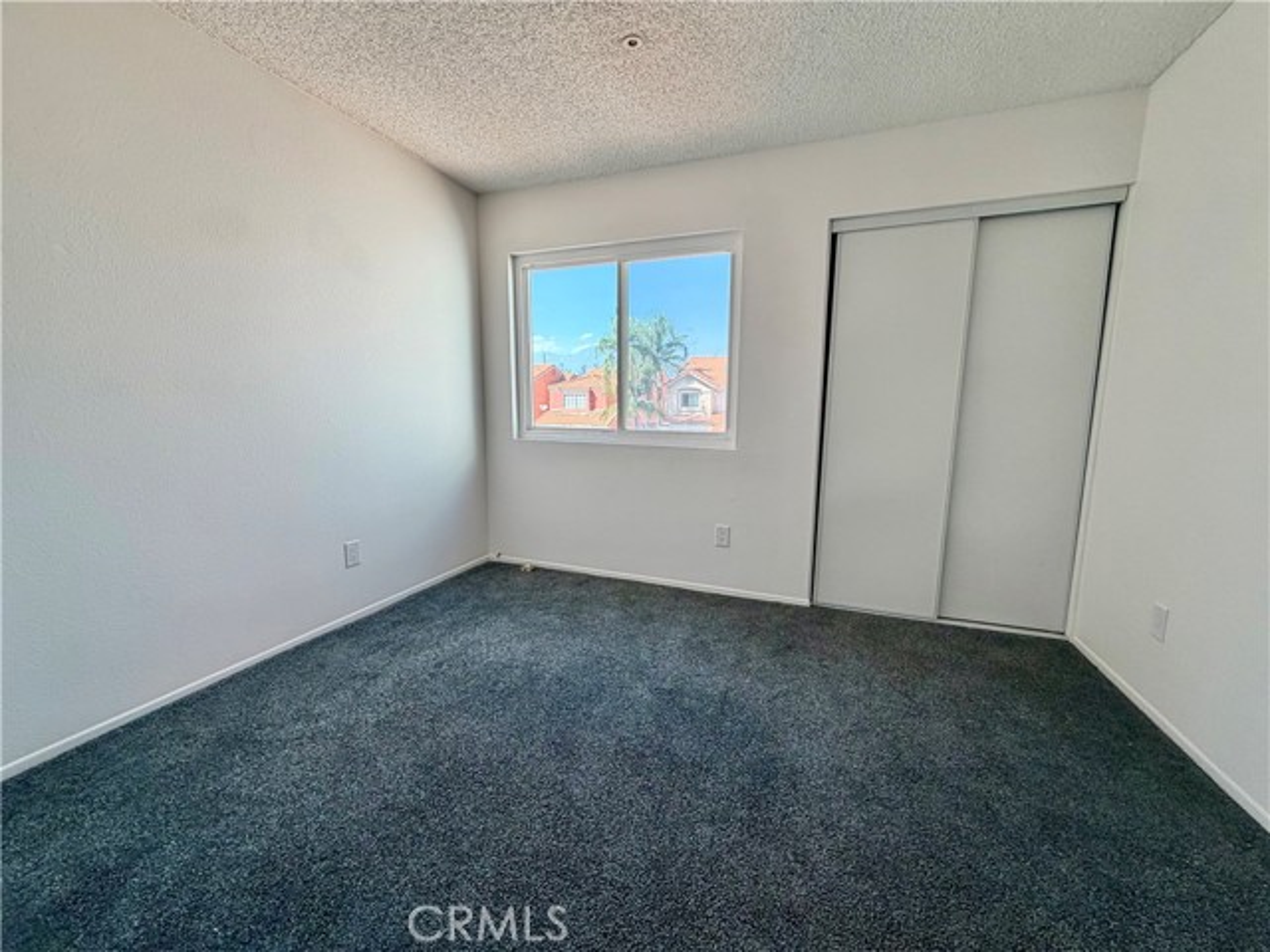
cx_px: 635
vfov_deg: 85.7
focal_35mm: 14
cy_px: 476
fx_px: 514
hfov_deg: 102.1
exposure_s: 1/121
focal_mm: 2.22
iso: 80
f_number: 2.2
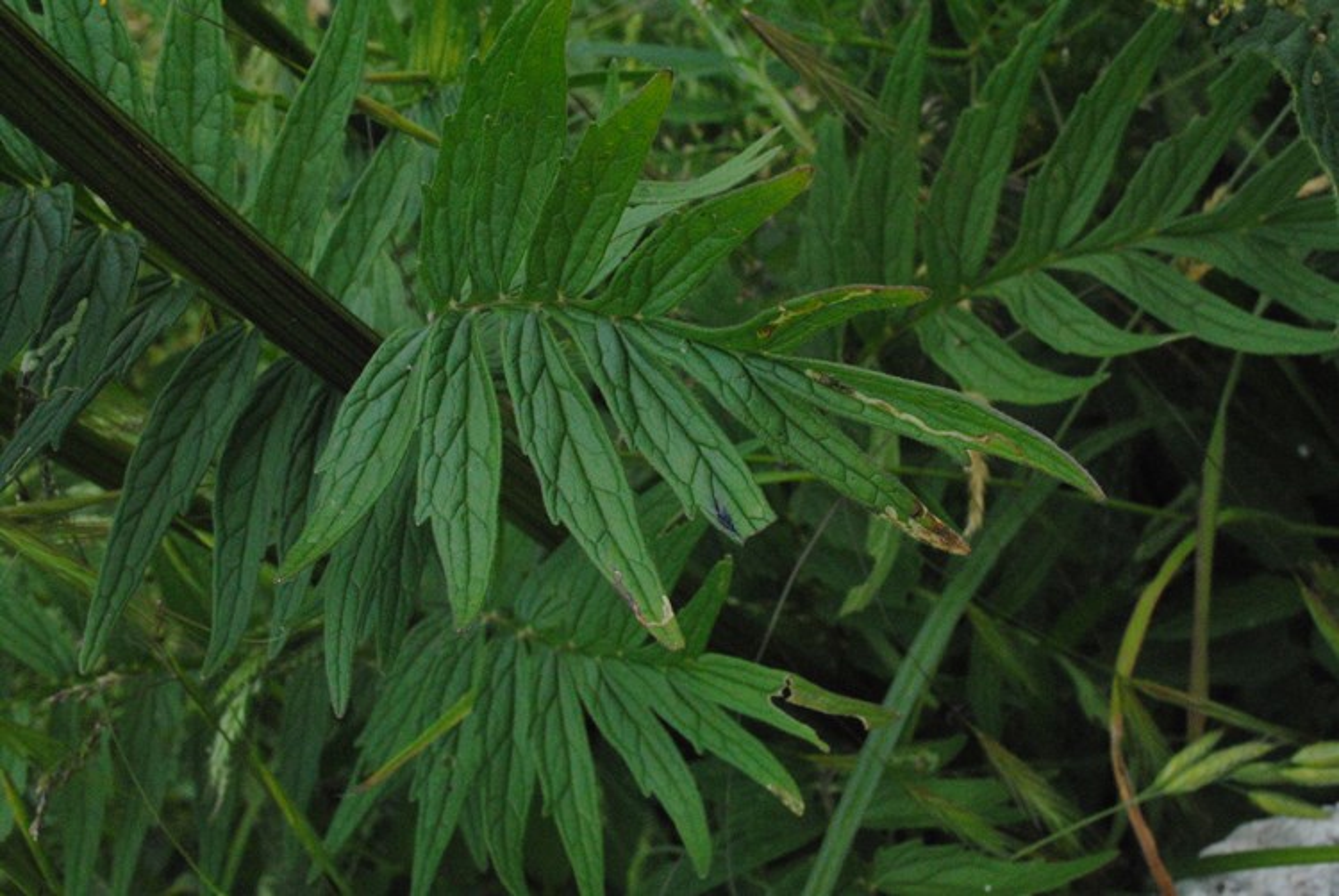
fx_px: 2234
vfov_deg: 22.7
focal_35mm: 60
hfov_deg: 33.4
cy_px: 448
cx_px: 670
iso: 1600
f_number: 22
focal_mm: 40
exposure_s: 1/160
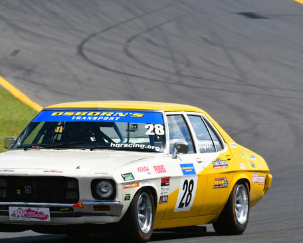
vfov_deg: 1.8
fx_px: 7534
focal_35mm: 840
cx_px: 118
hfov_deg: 2.3
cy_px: 145
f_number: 13
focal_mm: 340
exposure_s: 1/500
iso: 400
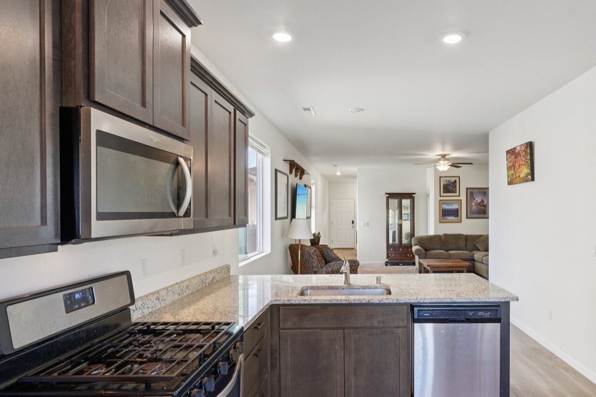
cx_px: 375
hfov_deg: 74.7
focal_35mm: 23
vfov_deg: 55.1
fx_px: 381
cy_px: 202
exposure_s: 1/20
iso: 400
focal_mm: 17
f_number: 8
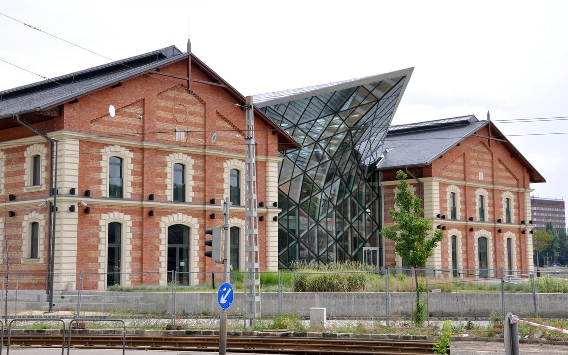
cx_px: 287
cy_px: 173
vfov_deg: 23.8
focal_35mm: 55
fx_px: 844
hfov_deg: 37.2
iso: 200
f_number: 10
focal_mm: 35
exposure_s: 1/400
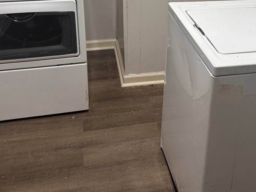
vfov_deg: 27.3
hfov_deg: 36.8
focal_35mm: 51
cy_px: 13
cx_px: 186
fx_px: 377
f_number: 1.78
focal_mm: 6.86
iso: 100
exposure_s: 1/120
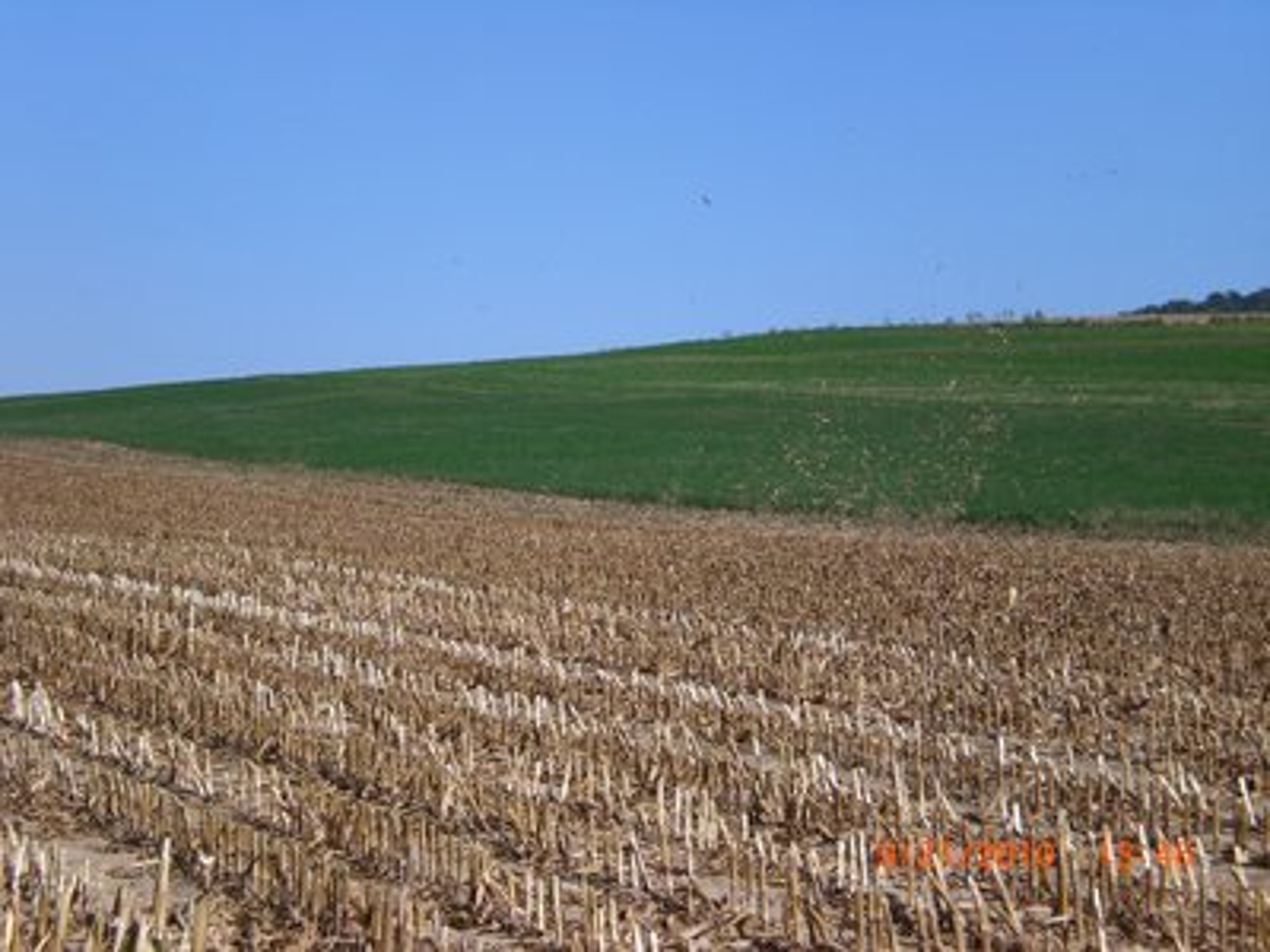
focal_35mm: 114
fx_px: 4182
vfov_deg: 13.0
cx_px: 635
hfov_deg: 17.3
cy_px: 476
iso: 50
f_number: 5.9
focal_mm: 18.9
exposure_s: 1/400
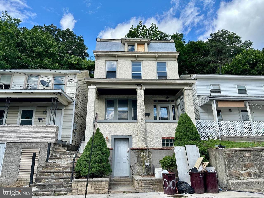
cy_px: 99
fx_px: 183
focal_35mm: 24
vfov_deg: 56.8
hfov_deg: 71.6
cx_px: 132
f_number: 1.78
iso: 80
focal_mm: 6.86
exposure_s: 1/2110
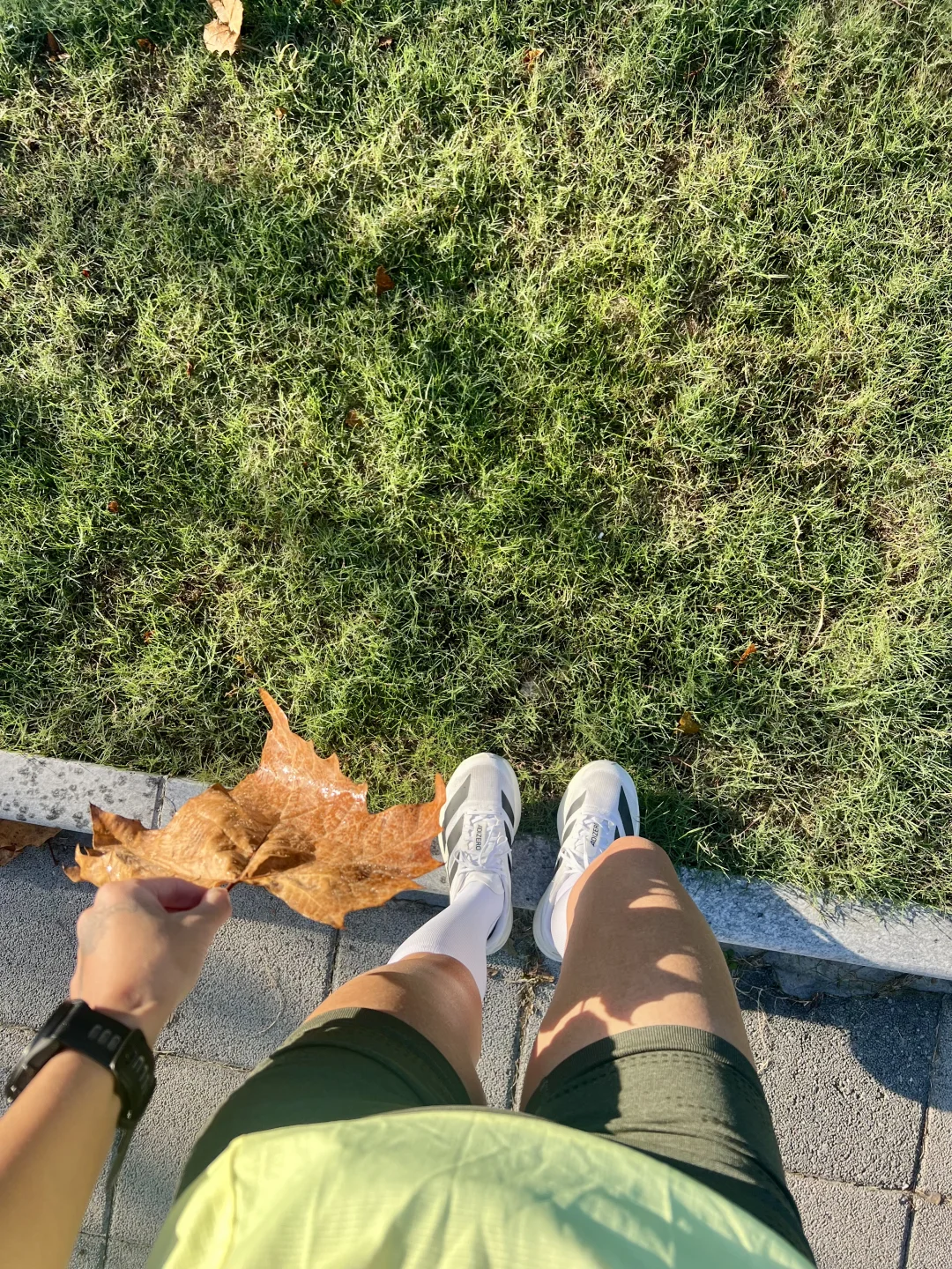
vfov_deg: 67.3
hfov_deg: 53.1
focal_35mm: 26
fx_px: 953
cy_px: 634
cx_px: 476
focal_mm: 5.7
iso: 50
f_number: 1.5
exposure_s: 1/909
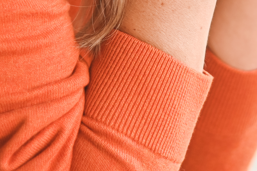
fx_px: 1884
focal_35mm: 264
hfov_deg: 7.8
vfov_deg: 5.1
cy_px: -137
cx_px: 186
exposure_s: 1/160
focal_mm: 50
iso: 160
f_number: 2
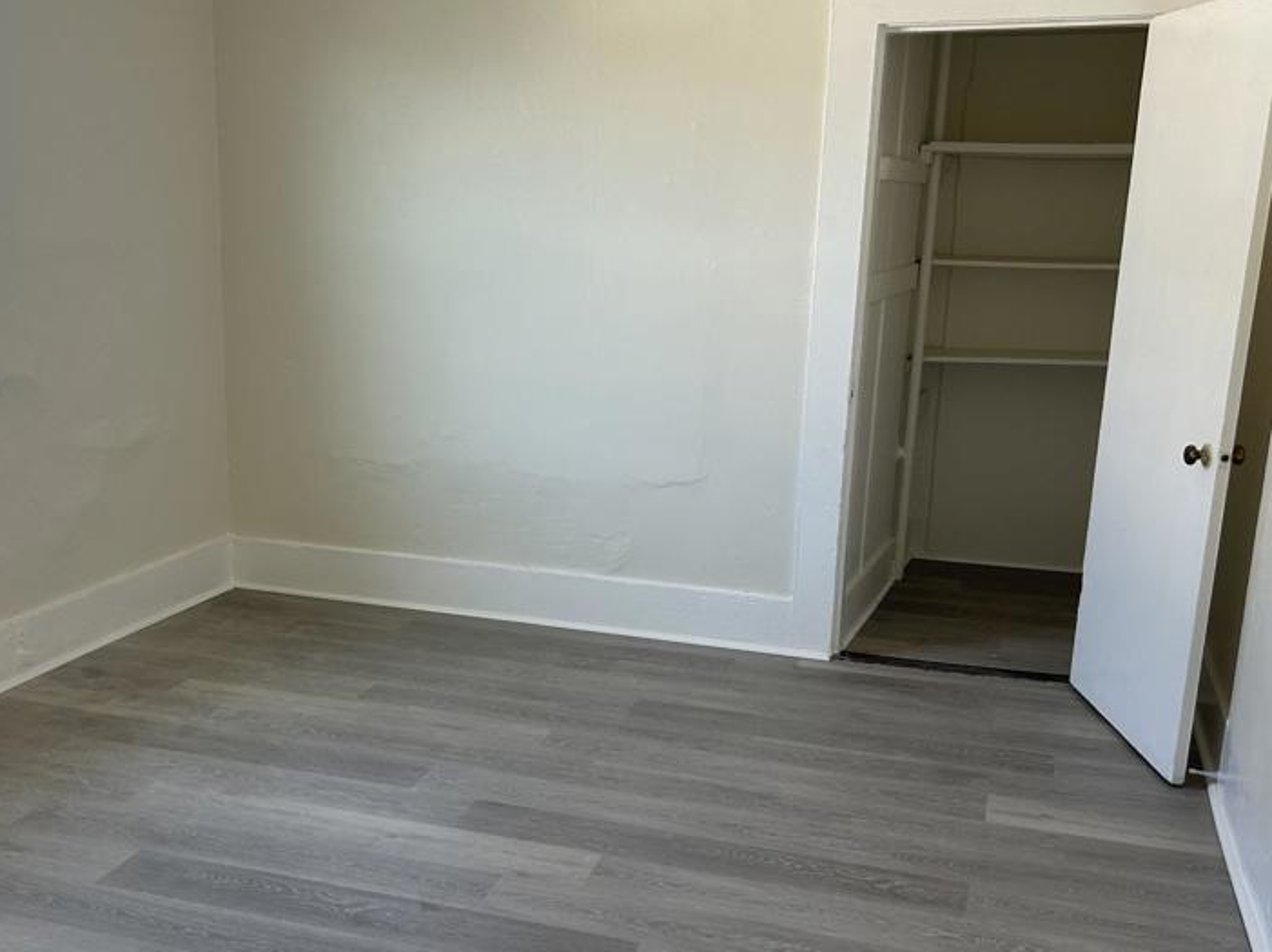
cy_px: 546
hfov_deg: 48.9
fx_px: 1396
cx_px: 546
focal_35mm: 38
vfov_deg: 37.6
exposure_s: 1/140
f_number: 1.5
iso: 64
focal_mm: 5.7
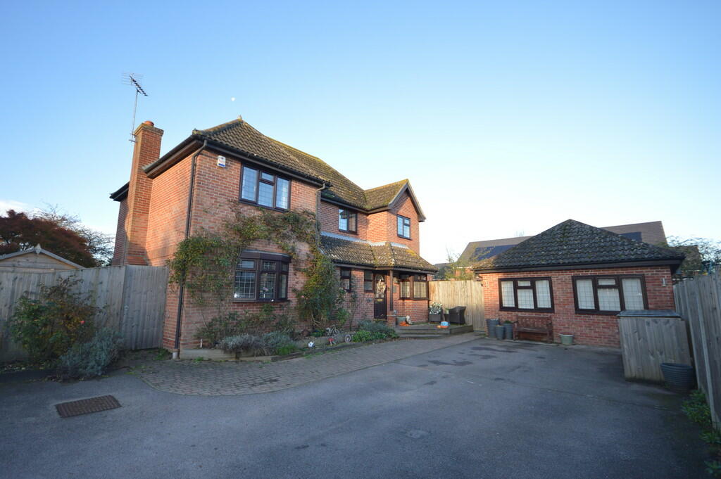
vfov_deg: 77.2
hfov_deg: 100.4
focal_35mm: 15
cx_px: 360
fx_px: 300
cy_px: 240
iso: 140
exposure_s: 1/125
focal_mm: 10
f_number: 4
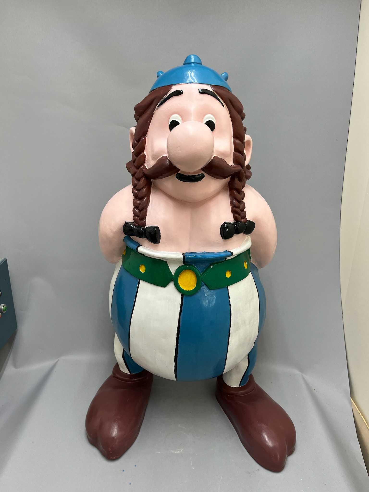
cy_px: 246
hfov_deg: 53.1
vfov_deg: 67.3
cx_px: 184
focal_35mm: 26
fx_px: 370
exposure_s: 1/100
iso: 80
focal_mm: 5.1
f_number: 1.6
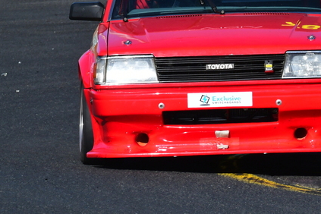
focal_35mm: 1192
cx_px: 221
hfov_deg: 1.7
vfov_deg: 1.2
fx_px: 10628
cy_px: 18
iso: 500
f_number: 13
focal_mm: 420
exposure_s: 1/640
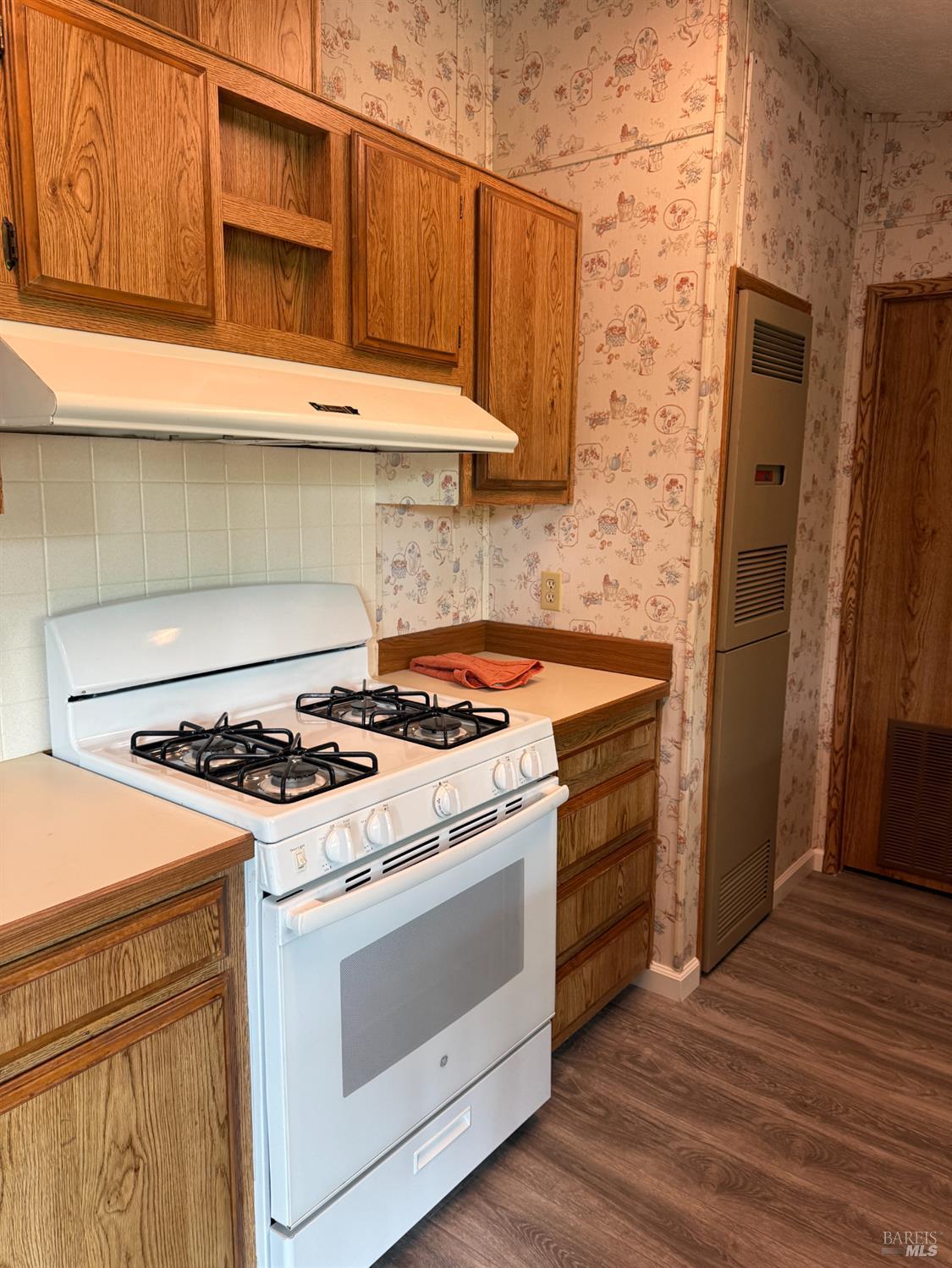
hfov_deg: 56.8
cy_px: 634
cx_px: 476
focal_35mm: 24
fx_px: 880
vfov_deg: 71.6
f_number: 1.78
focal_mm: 6.76
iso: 200
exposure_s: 1/111
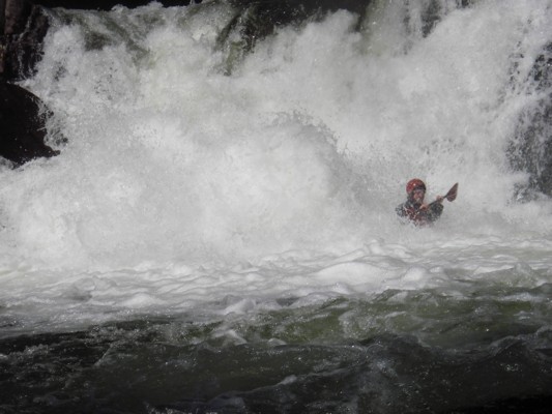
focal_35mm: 96
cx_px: 276
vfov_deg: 15.4
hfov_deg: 20.4
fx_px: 1531
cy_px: 207
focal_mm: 16
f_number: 7.8
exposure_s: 1/400
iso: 50
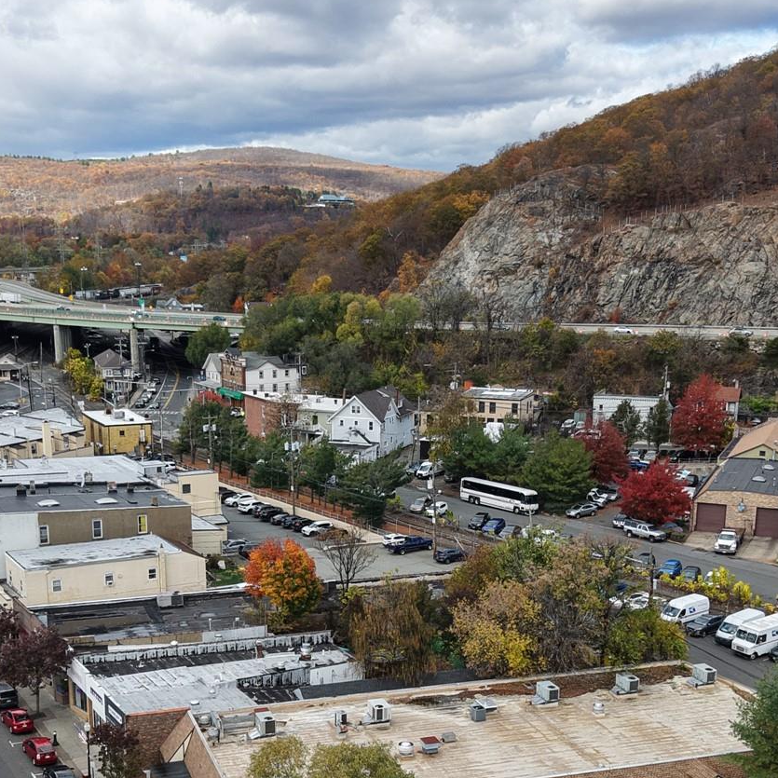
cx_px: 370
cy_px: 570
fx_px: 1322
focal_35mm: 52
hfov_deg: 32.8
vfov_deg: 32.3
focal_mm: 8.67
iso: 240
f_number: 1.8
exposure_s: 1/2500
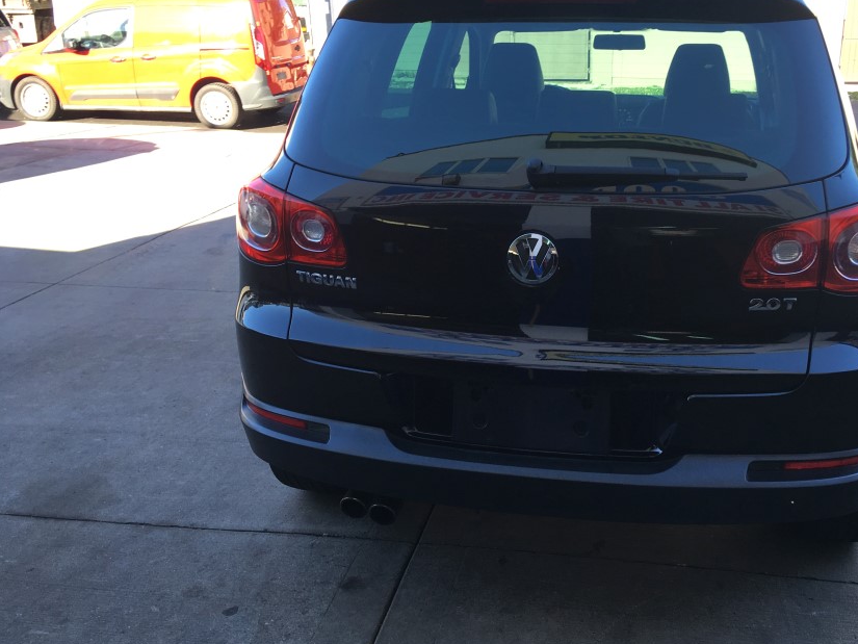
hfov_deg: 51.0
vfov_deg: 39.6
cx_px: 515
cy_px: 289
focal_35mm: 36
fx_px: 892
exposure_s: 1/121
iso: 25
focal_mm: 4.15
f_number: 2.2
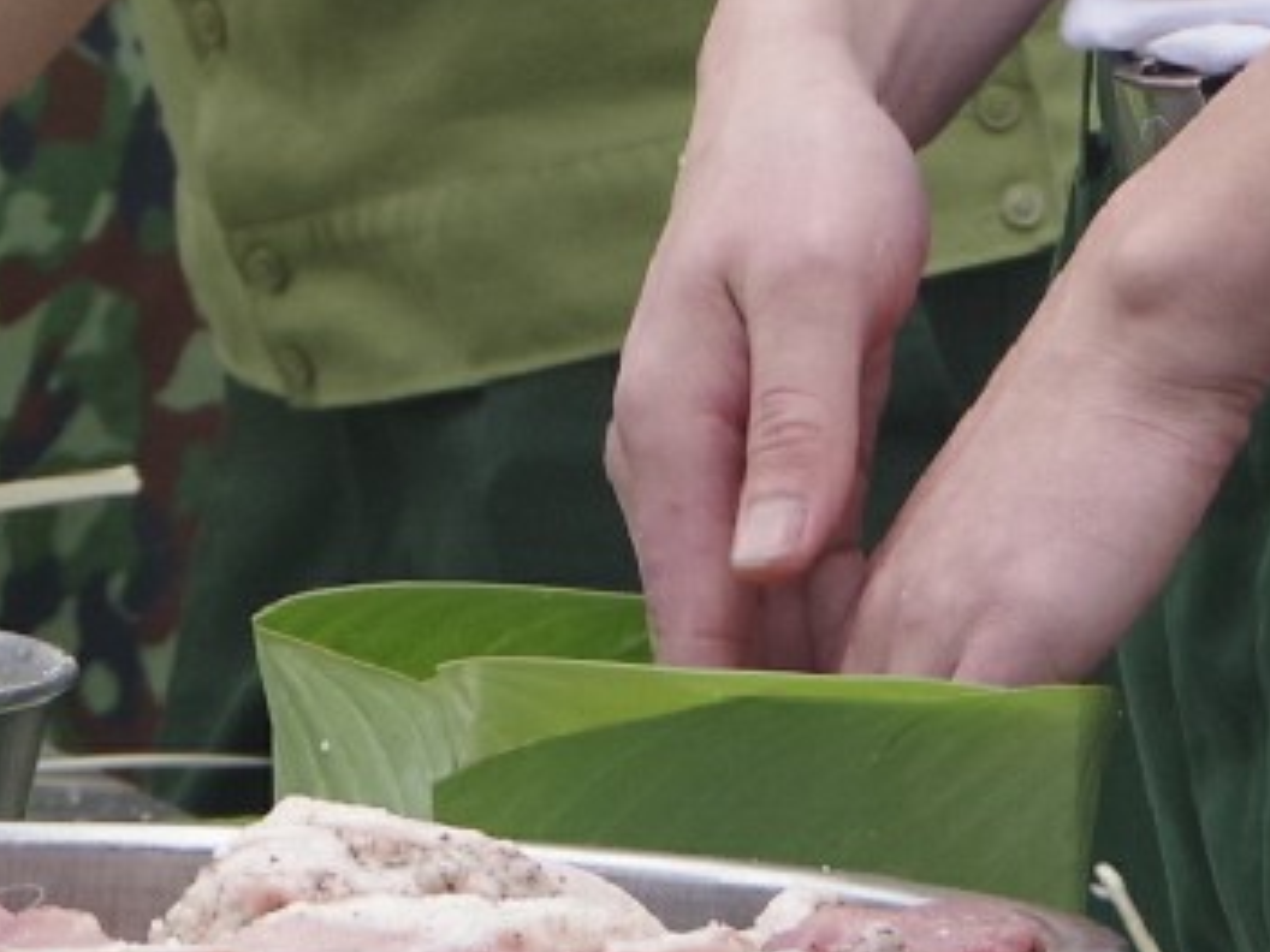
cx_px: 1422
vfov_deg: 3.8
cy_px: -790
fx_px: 14418
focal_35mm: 393
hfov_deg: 5.0
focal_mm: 40
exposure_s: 1/200
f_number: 5
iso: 400
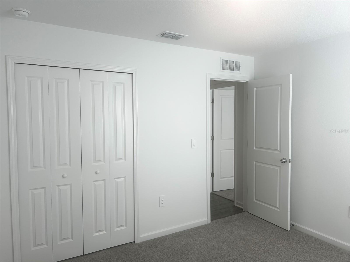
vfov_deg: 53.1
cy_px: 131
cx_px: 175
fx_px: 263
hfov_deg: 67.3
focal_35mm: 26
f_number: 1.5
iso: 40
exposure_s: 1/120
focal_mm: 5.7
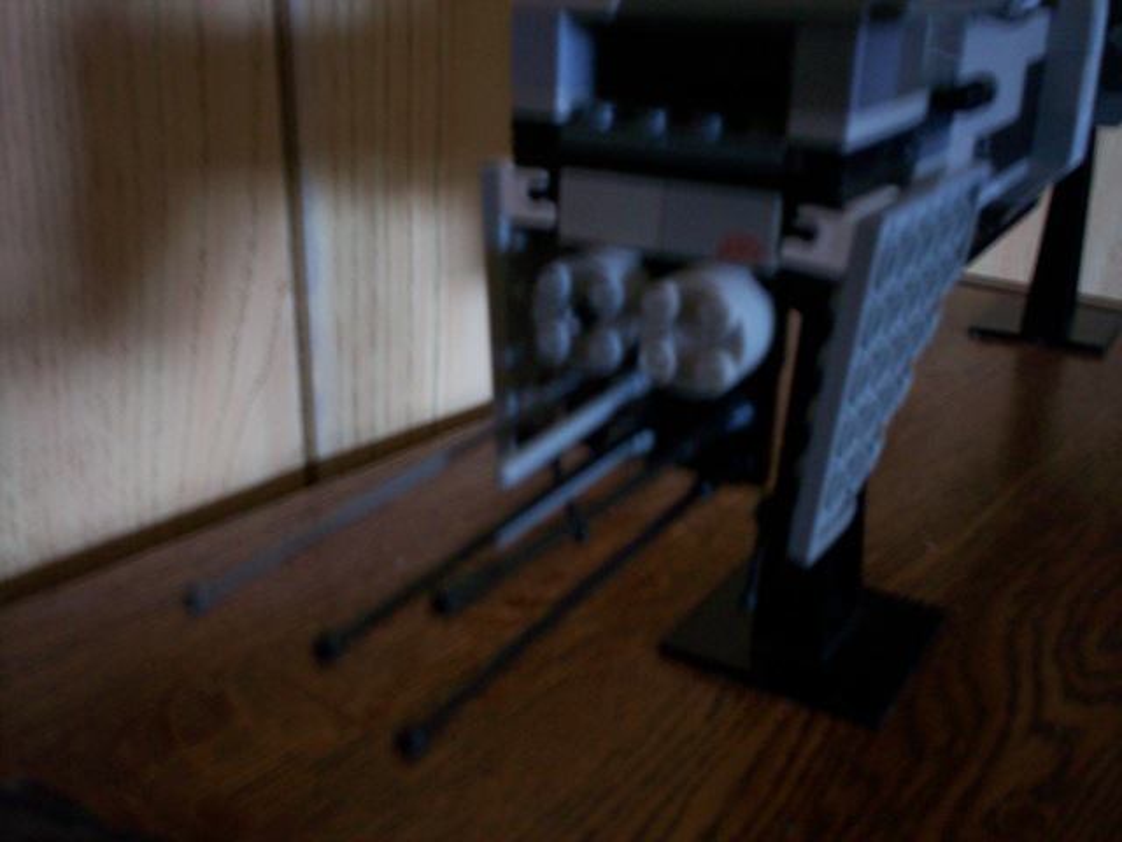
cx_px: 561
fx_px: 1167
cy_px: 421
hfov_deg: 51.4
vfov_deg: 39.7
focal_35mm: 36
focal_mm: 6
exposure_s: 1/2.83
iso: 200
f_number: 4.5
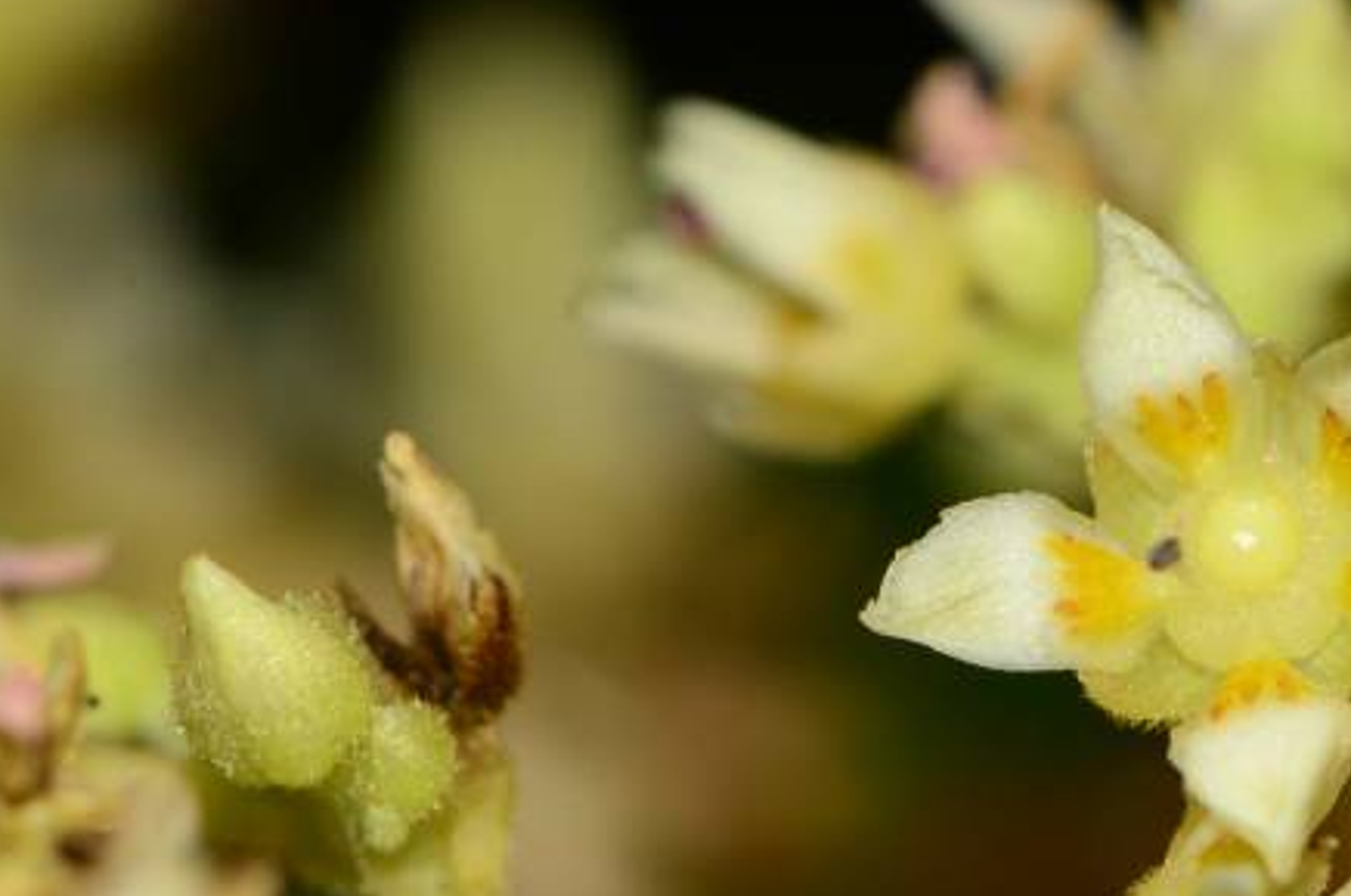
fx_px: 13528
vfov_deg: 3.8
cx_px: 1289
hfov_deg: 5.7
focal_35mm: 361
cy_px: 496
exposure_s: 1/320
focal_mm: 105
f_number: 11
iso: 160
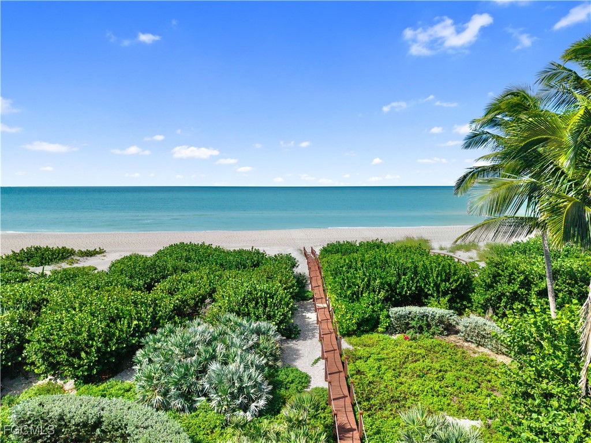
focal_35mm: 24
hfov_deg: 71.6
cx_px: 296
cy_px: 222
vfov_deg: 56.8
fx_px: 410
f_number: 1.8
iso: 100
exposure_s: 1/640
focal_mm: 8.67
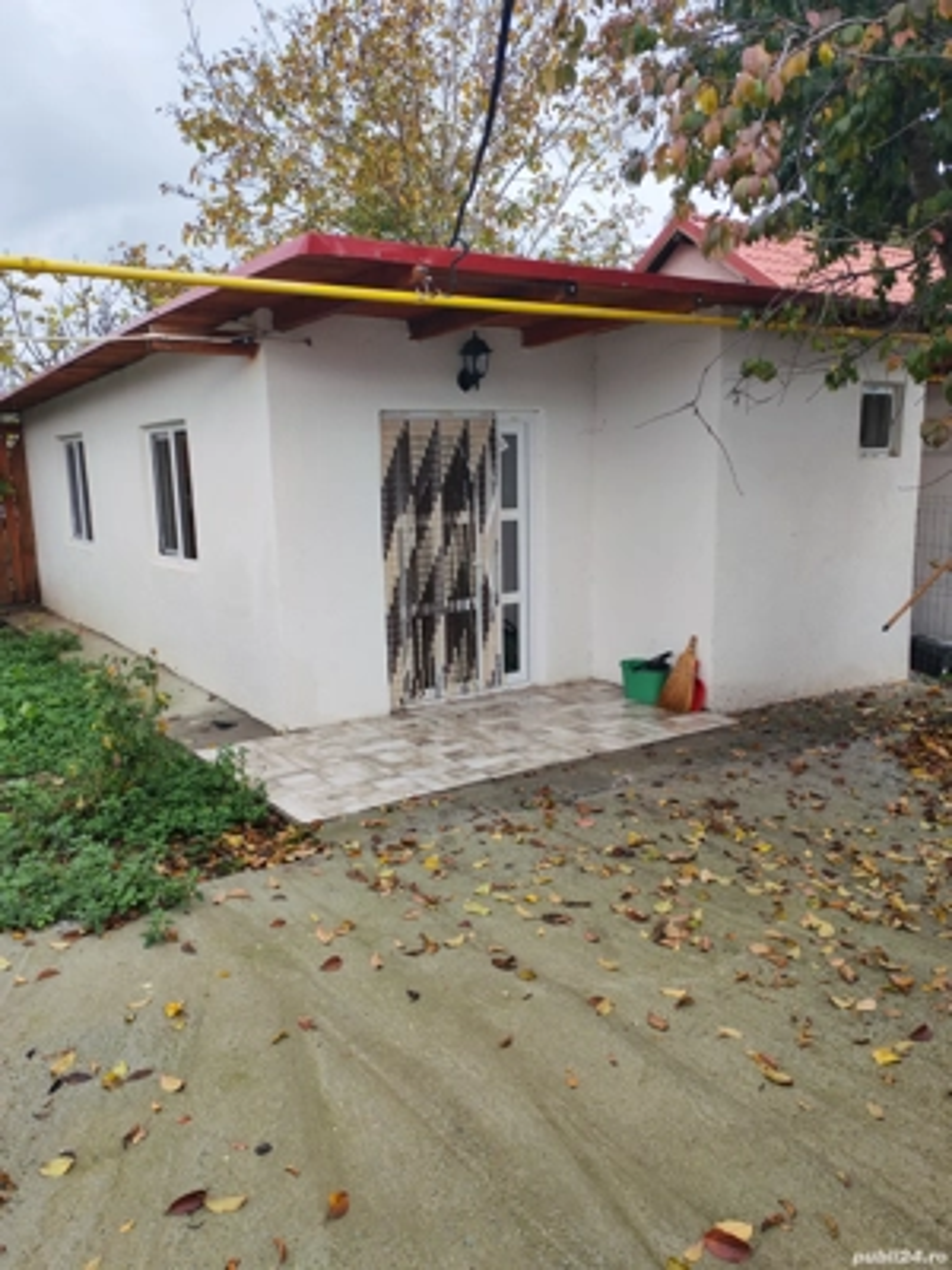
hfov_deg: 51.4
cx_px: 476
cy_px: 635
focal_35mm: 27
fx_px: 990
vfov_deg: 65.3
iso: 50
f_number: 1.9
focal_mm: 6.12
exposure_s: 1/310
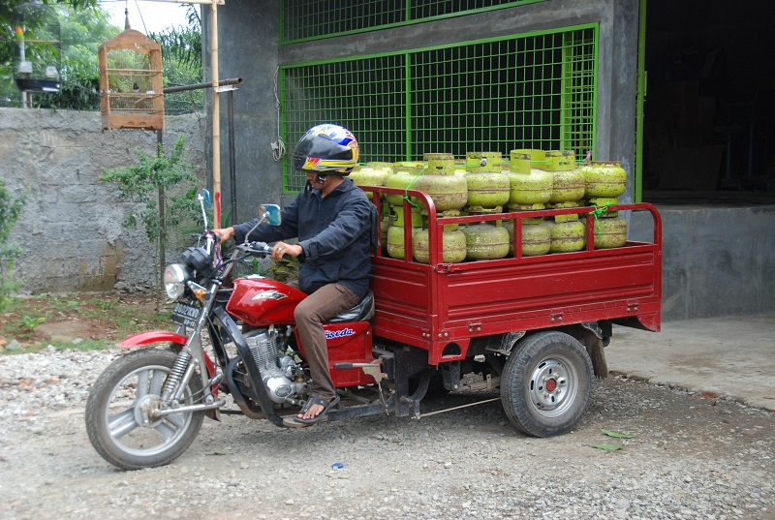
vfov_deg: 25.9
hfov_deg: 37.8
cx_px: 388
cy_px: 260
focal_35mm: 52
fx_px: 1133
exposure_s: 1/320
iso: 400
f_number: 8
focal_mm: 35
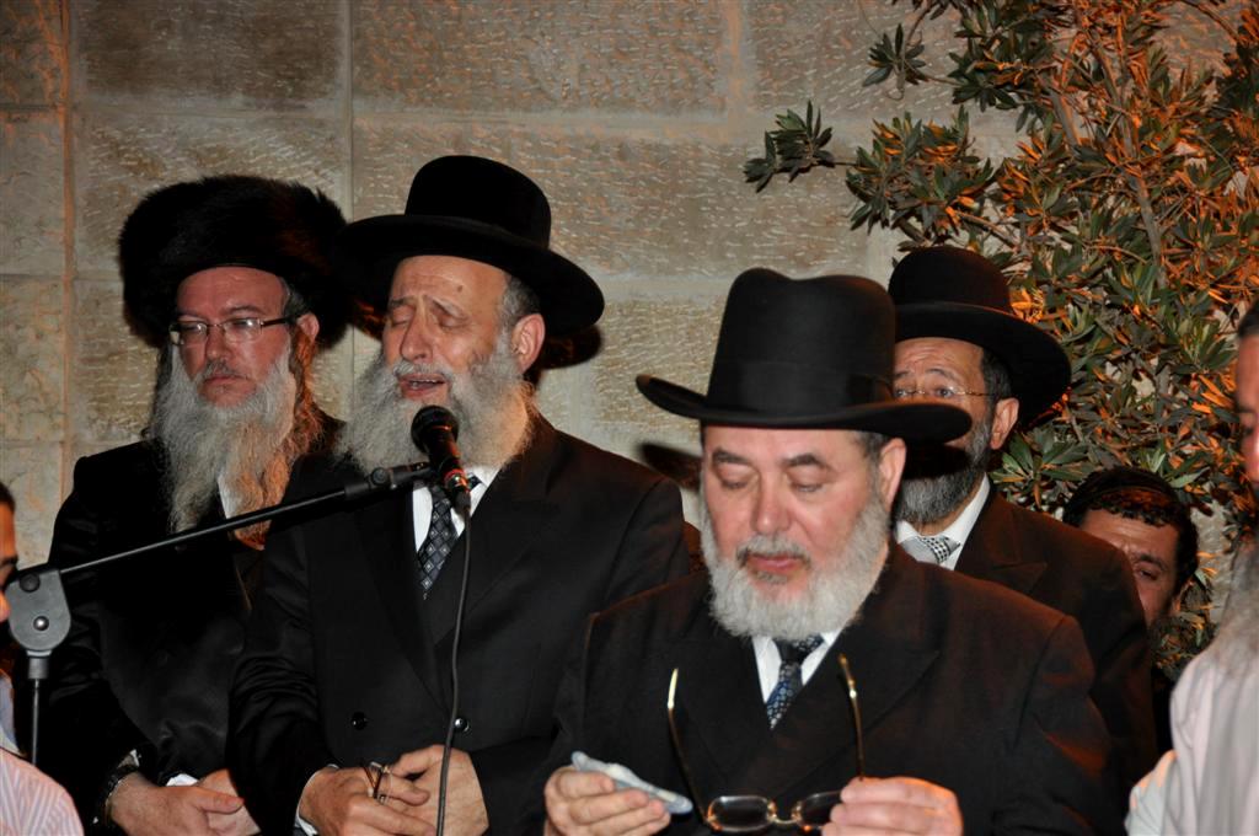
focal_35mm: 98
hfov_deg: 20.9
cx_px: 630
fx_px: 3405
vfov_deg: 14.0
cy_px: 418
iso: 800
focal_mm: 65
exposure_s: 1/60
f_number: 5
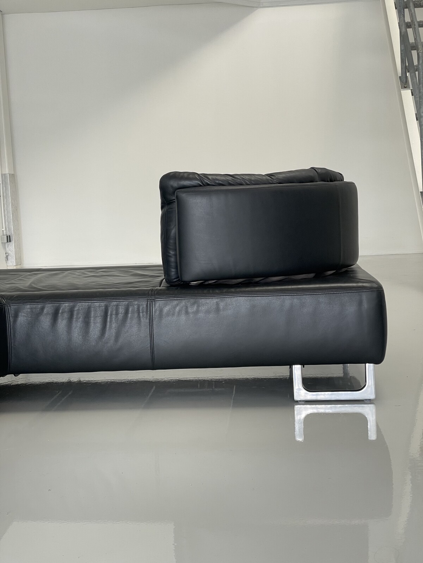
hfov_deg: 28.0
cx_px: 212
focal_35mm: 52
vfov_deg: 36.8
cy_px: 282
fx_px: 847
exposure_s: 1/99
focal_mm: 6
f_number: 2
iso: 64
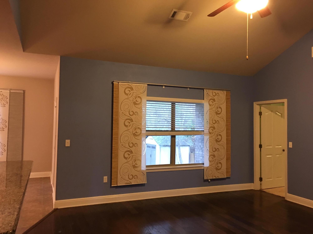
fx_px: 262
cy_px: 117
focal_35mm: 29
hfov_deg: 61.7
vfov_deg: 48.2
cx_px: 156
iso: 50
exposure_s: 1/4
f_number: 2.2
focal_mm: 4.15
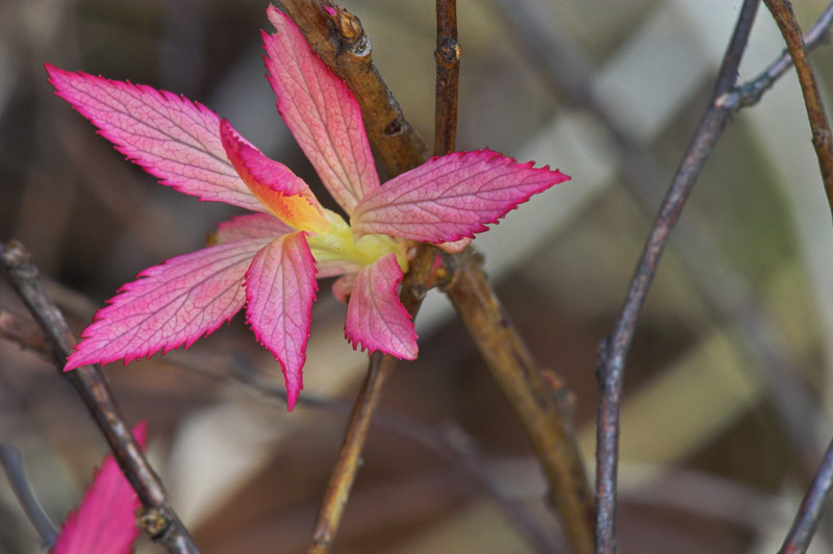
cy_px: 277
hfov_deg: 13.7
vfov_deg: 9.1
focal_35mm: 150
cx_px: 416
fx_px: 3468
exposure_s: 1/10
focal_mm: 100
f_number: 16
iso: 100
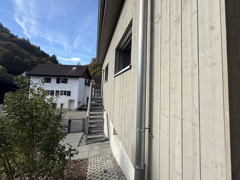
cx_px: 132
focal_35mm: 16
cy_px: 80
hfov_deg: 94.2
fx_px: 111
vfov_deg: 77.8
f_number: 2.2
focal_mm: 2.22
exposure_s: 1/914
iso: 50
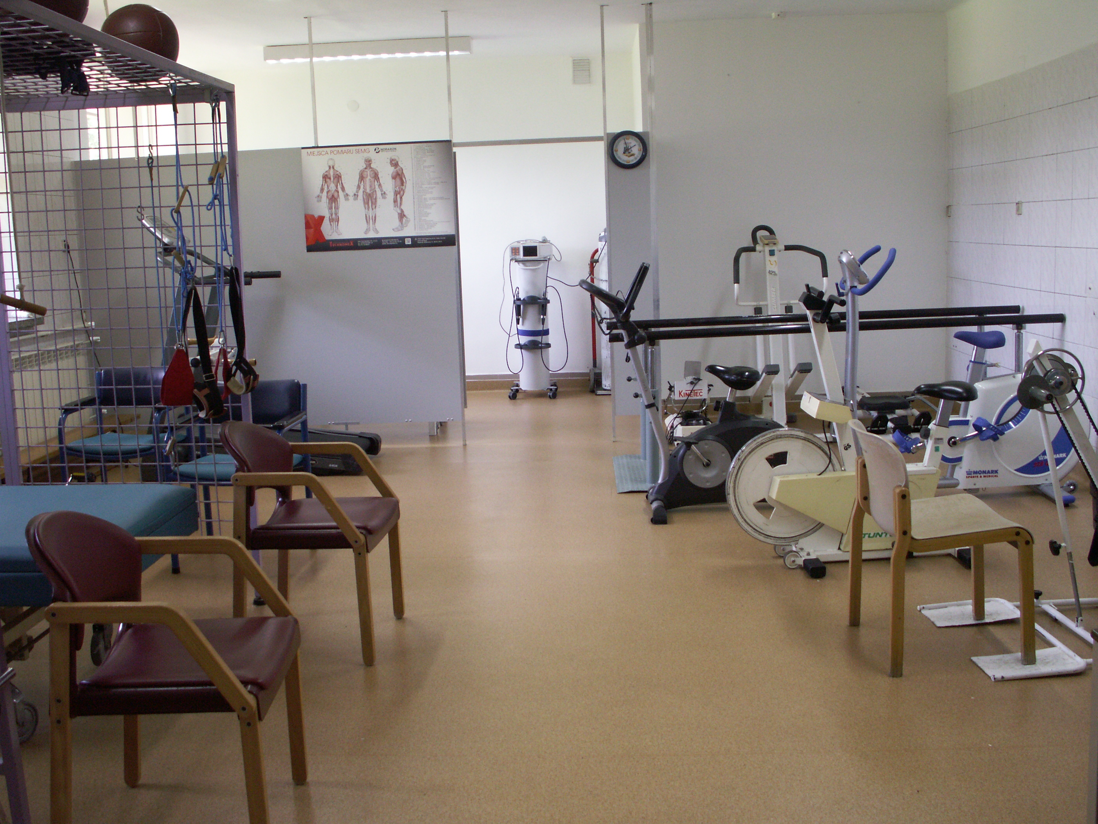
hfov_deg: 52.6
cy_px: 412
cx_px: 549
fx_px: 1110
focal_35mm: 35
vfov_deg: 40.7
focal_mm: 5.86
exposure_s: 1/40
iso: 100
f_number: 2.8
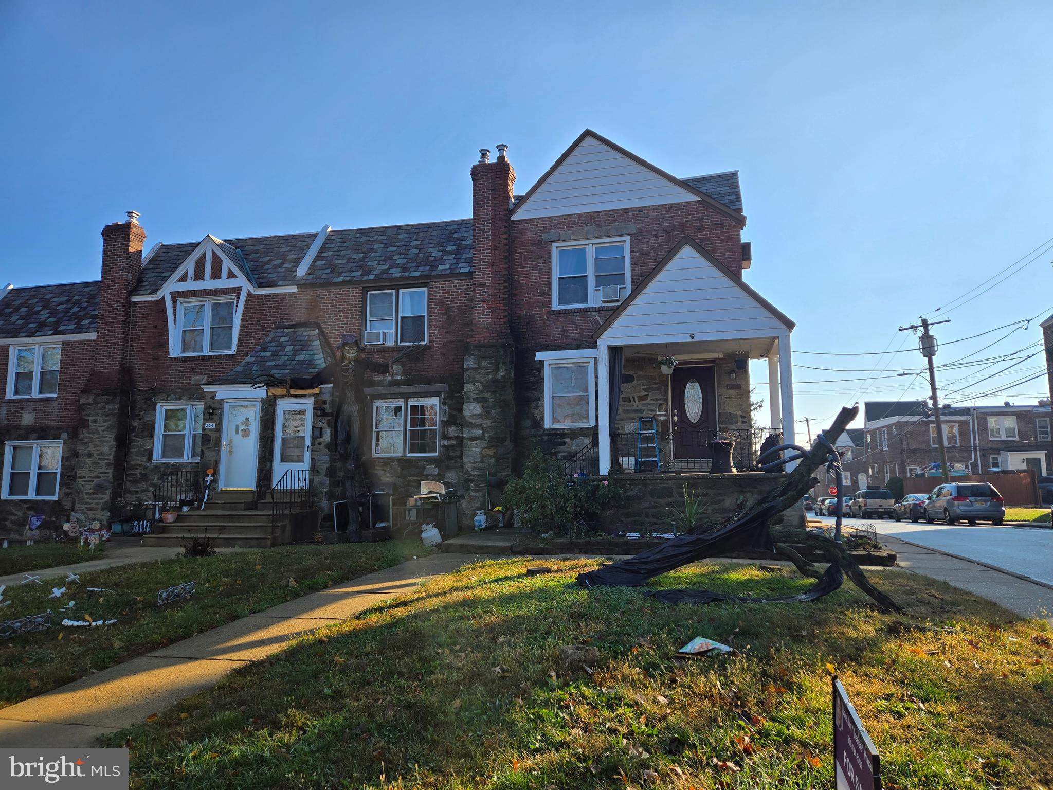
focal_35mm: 23
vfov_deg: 58.9
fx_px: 700
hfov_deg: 73.9
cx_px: 526
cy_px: 395
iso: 25
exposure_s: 1/1989
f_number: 1.8
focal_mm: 5.4
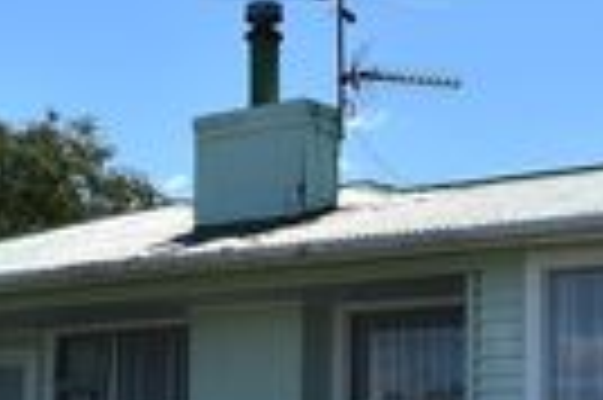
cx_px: 248
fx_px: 1589
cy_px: 375
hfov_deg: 21.5
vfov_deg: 14.2
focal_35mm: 95
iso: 100
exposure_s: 1/200
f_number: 11
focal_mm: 18
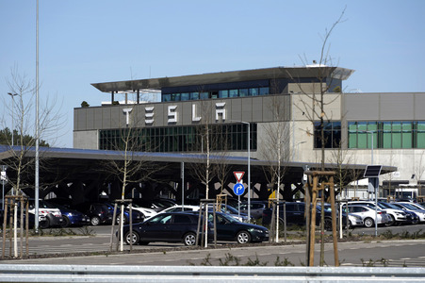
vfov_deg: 6.9
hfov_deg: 10.3
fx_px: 2359
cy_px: 142
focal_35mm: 200
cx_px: 212
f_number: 7.1
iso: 100
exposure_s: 1/800
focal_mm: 200
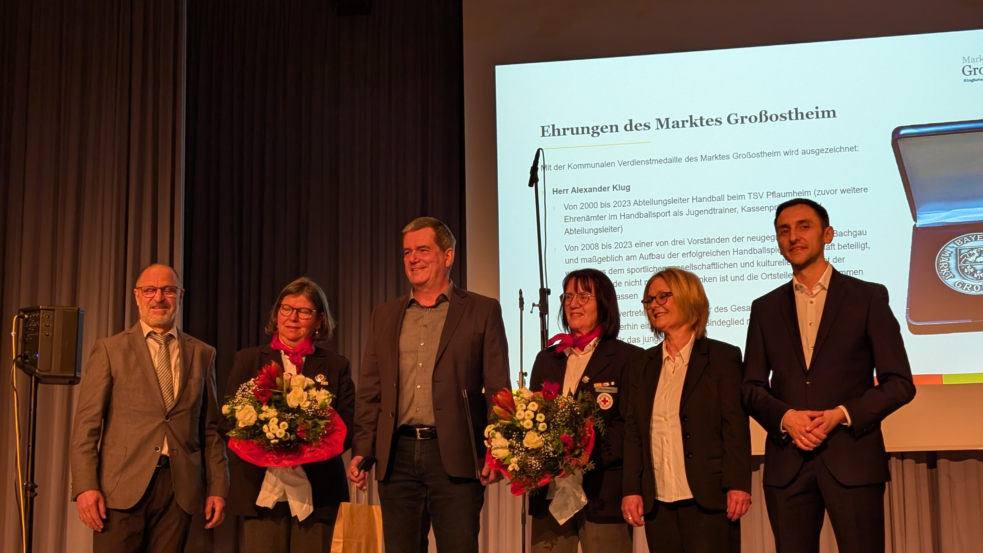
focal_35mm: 54
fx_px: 1408
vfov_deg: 22.2
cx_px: 494
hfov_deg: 38.5
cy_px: 331
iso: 73
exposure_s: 1/25
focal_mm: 6.9
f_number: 1.68
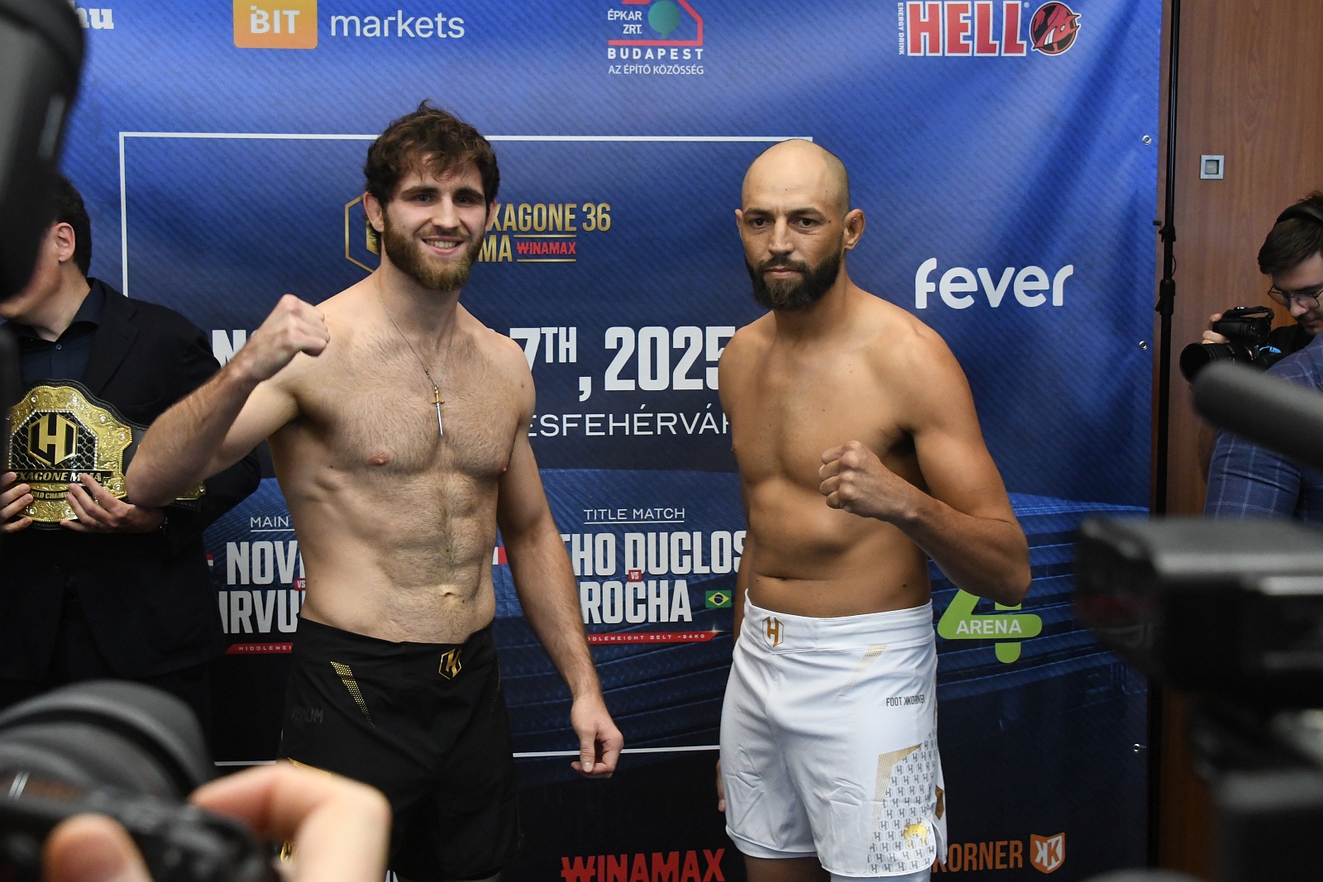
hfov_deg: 30.1
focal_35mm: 67
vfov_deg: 20.3
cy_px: 441
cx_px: 662
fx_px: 2462
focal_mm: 45
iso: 5000
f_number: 8
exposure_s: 1/250
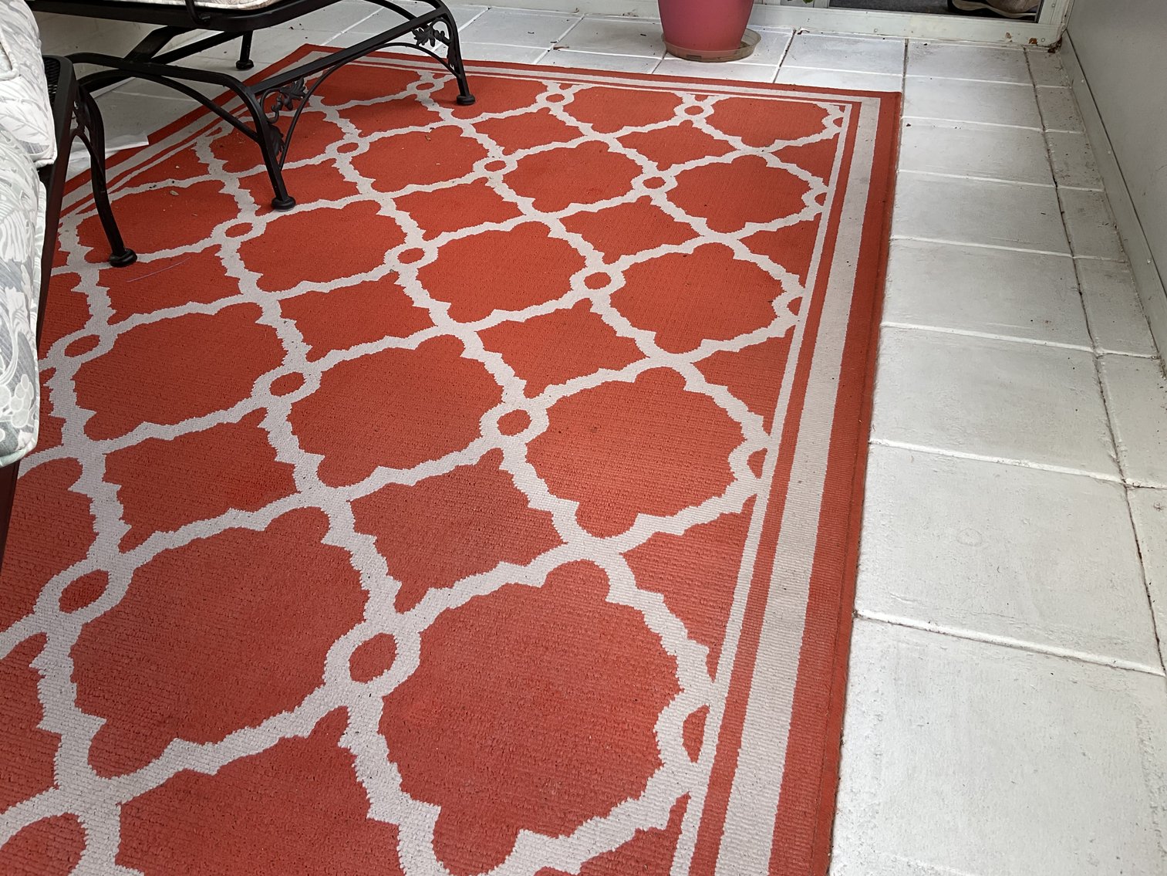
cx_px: 584
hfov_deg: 61.7
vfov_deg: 48.2
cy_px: 438
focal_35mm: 29
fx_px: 978
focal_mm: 3
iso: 25
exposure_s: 1/120
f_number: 1.8
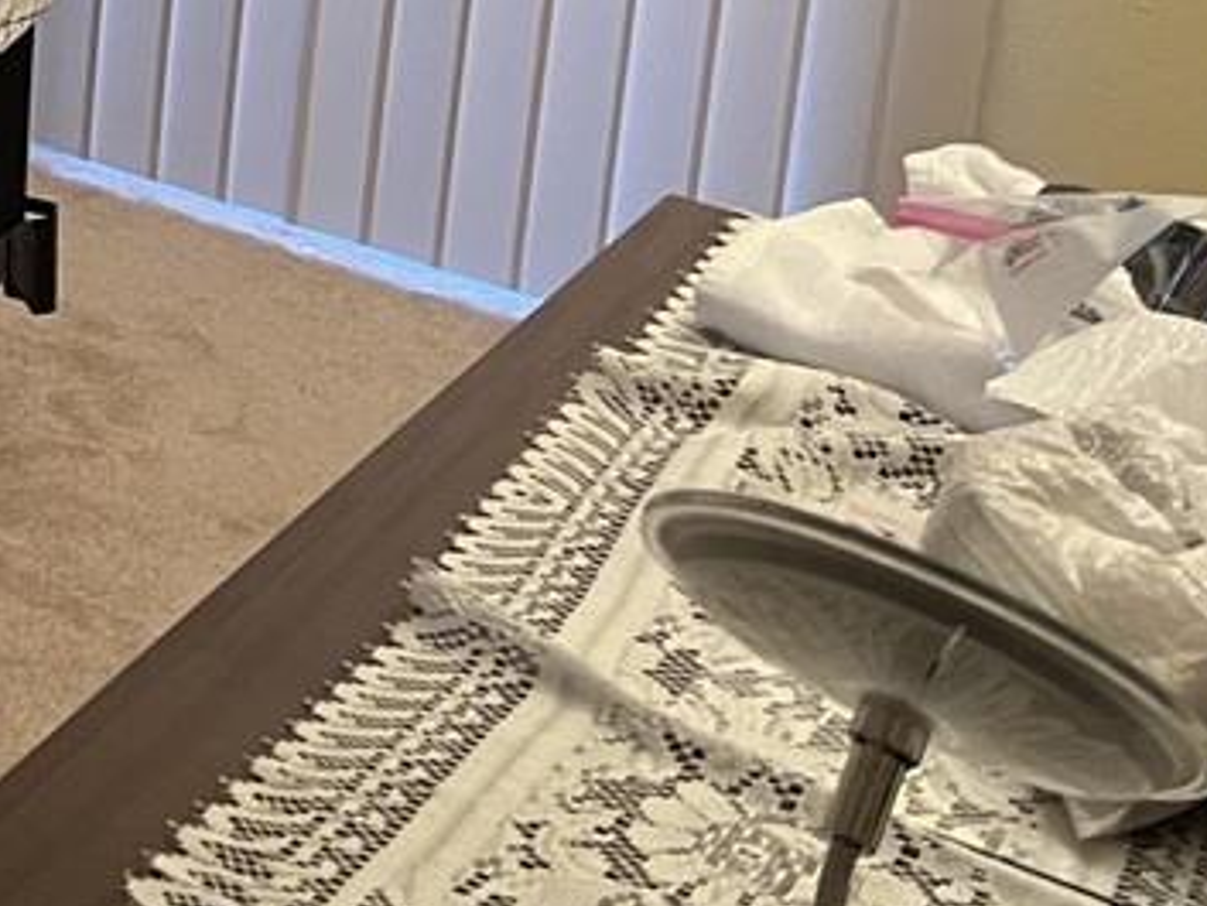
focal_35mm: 106
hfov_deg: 15.9
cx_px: -933
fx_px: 3697
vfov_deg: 12.8
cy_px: -677
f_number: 1.5
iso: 125
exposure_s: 1/60
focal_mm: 5.7
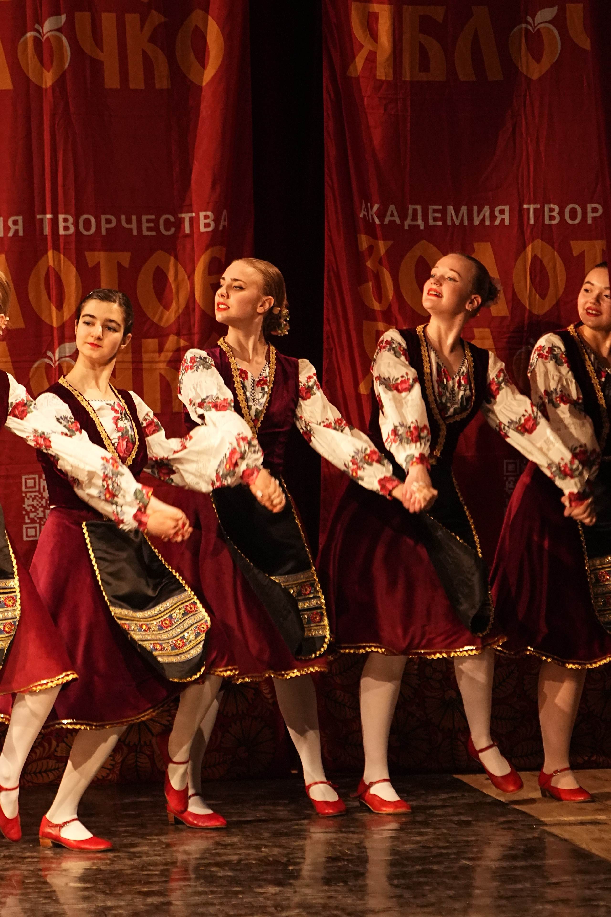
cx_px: 306
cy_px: 458
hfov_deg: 4.6
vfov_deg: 6.9
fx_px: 7637
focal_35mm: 300
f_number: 2.8
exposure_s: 1/400
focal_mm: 200
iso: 4000
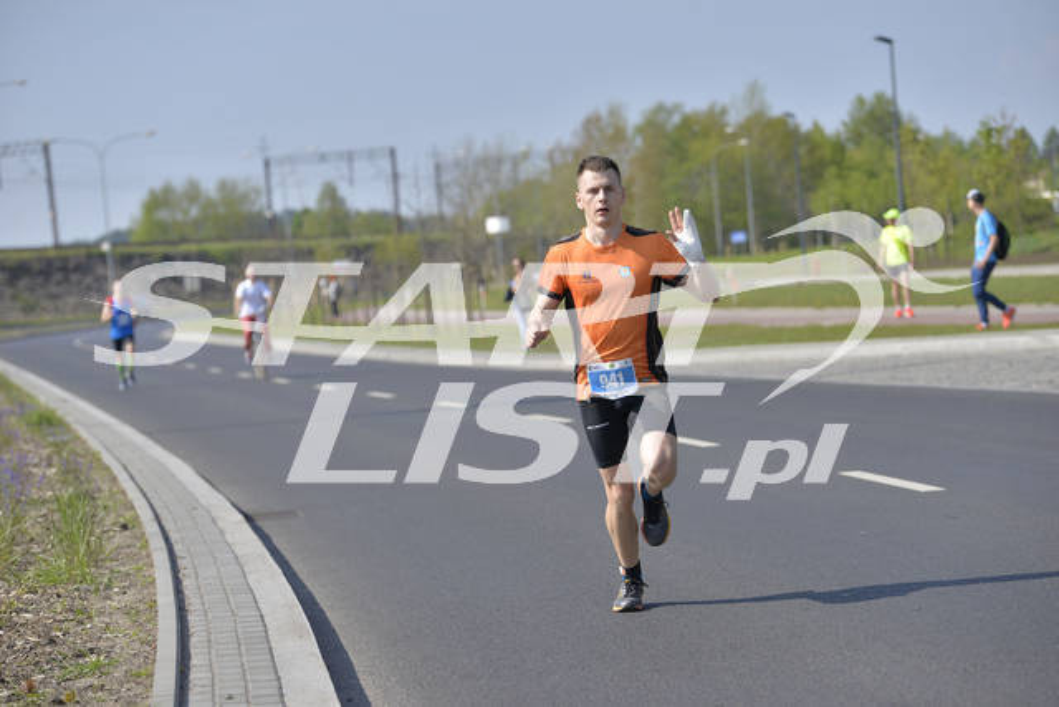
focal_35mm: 116
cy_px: 354
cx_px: 530
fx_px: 3413
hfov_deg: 17.6
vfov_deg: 11.8
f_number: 4
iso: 200
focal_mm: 116
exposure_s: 1/4000
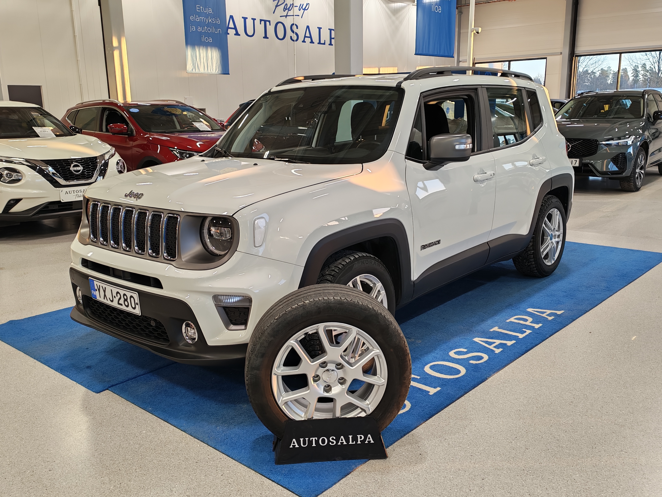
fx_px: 631
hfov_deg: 55.4
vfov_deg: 42.9
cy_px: 248
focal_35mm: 33
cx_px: 331
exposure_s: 1/100
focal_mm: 6.12
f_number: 1.9
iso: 160
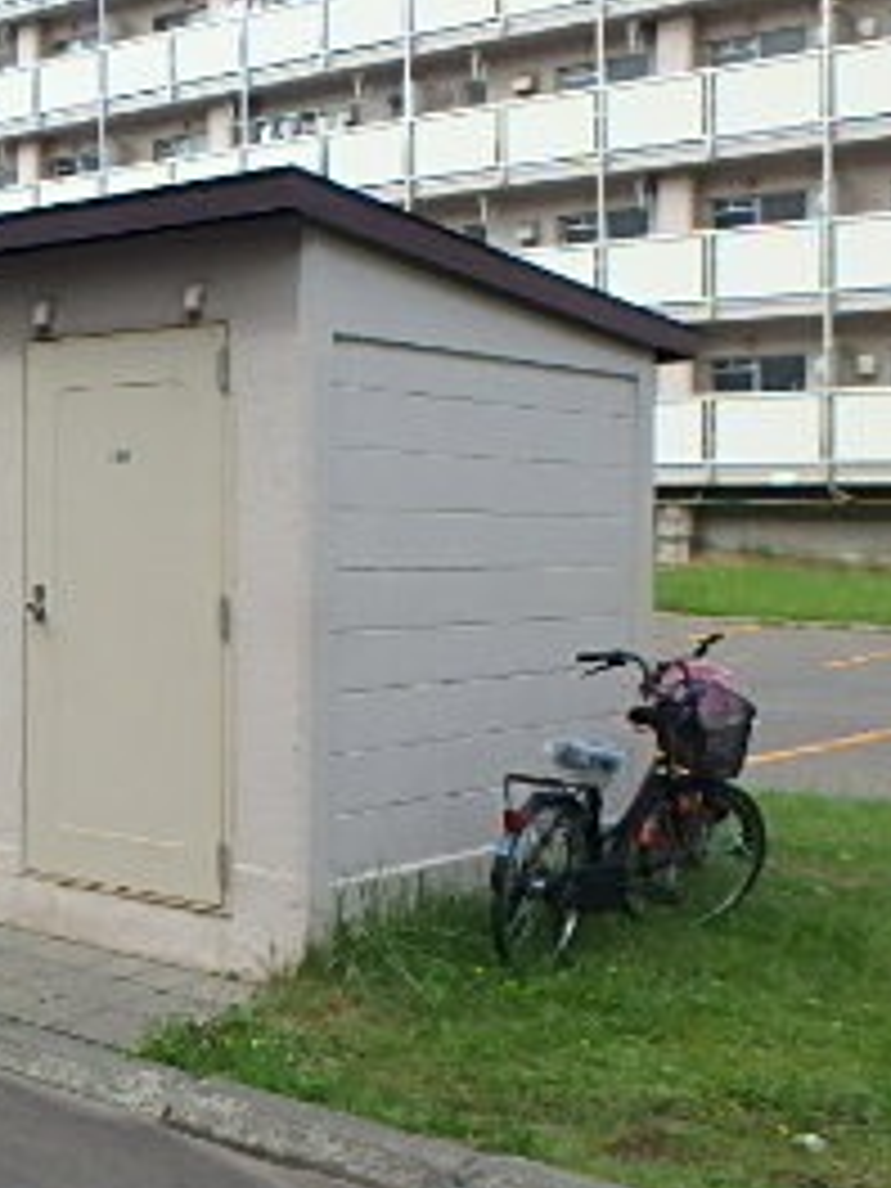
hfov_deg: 23.6
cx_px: -392
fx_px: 1750
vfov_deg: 37.5
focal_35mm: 51
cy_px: 536
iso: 125
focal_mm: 3.7
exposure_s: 1/640
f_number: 3.5
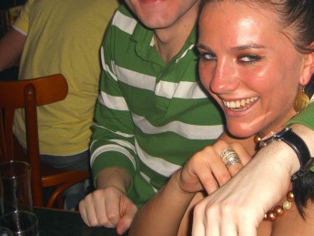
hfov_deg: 29.2
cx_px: 207
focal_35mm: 66
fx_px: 599
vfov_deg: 22.0
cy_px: 55
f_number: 2.8
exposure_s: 1/60
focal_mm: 7.9
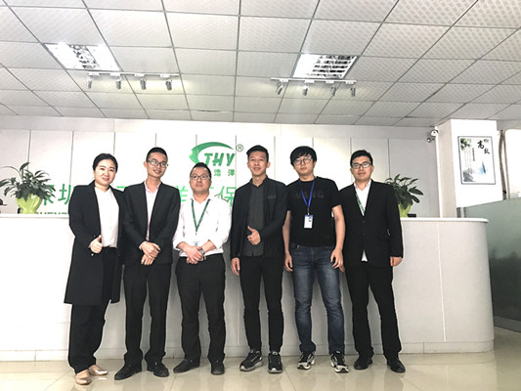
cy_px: 196
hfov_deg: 63.4
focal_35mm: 28
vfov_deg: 49.8
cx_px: 260
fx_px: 422
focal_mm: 3.99
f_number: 1.8
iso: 40
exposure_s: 1/25
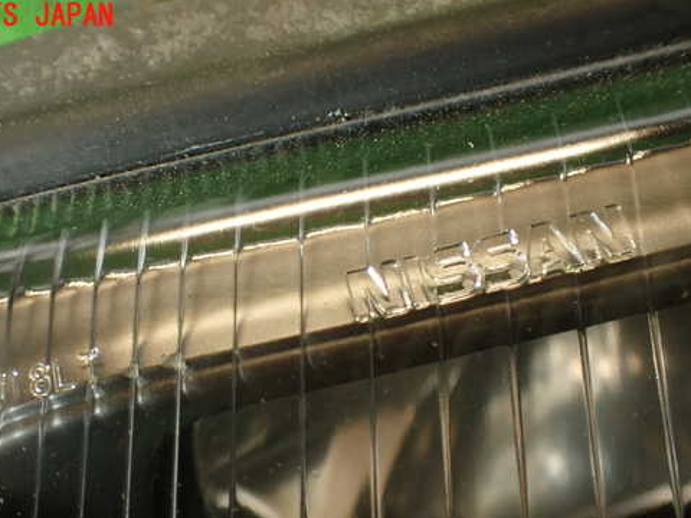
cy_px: 322
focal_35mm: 40
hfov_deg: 46.6
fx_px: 798
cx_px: 284
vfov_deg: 35.8
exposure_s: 1/30
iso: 200
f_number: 2.4
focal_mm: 5.79
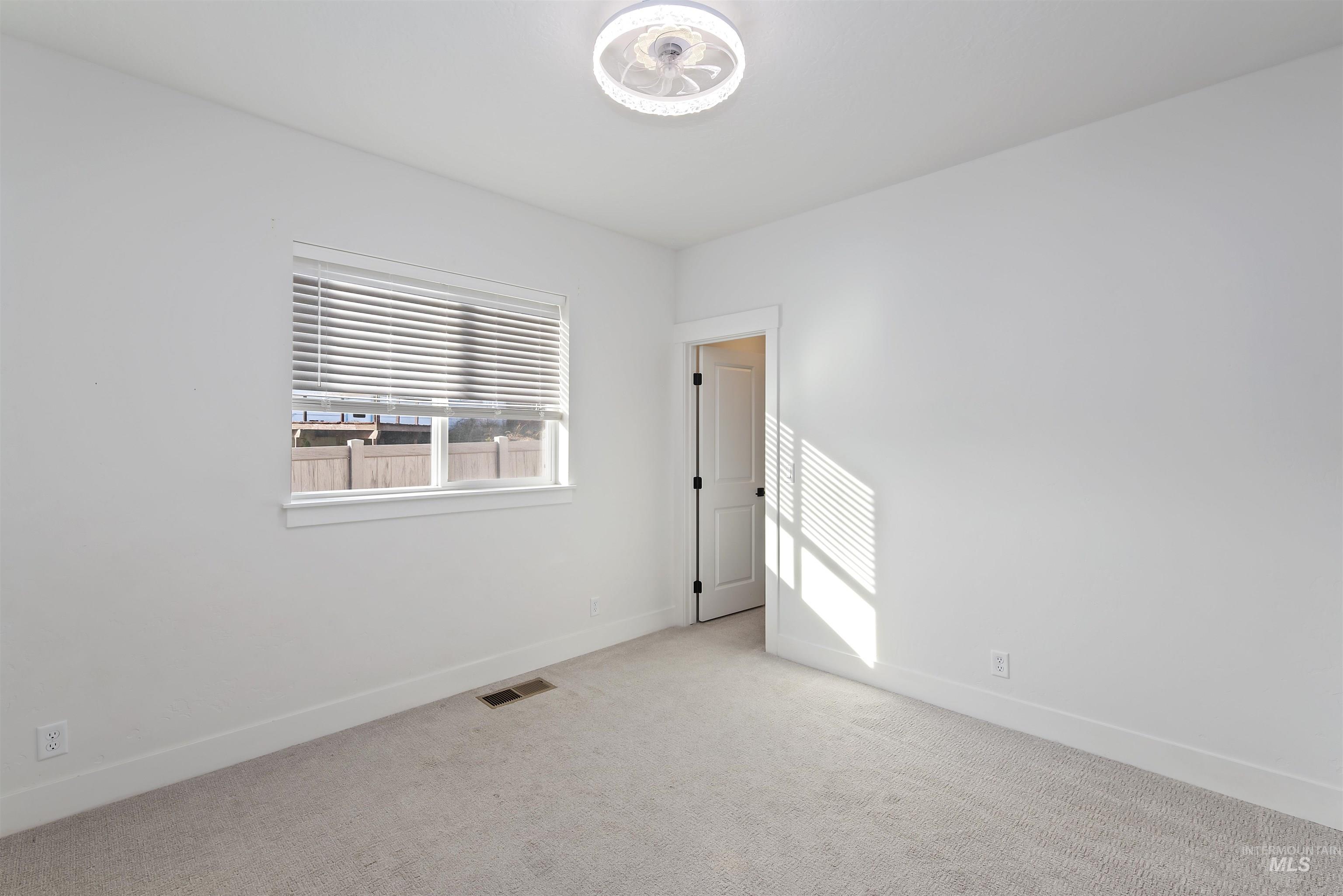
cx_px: 672
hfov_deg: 96.7
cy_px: 448
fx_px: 597
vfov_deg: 73.8
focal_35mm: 16
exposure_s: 1/40
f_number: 6.3
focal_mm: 16
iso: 320
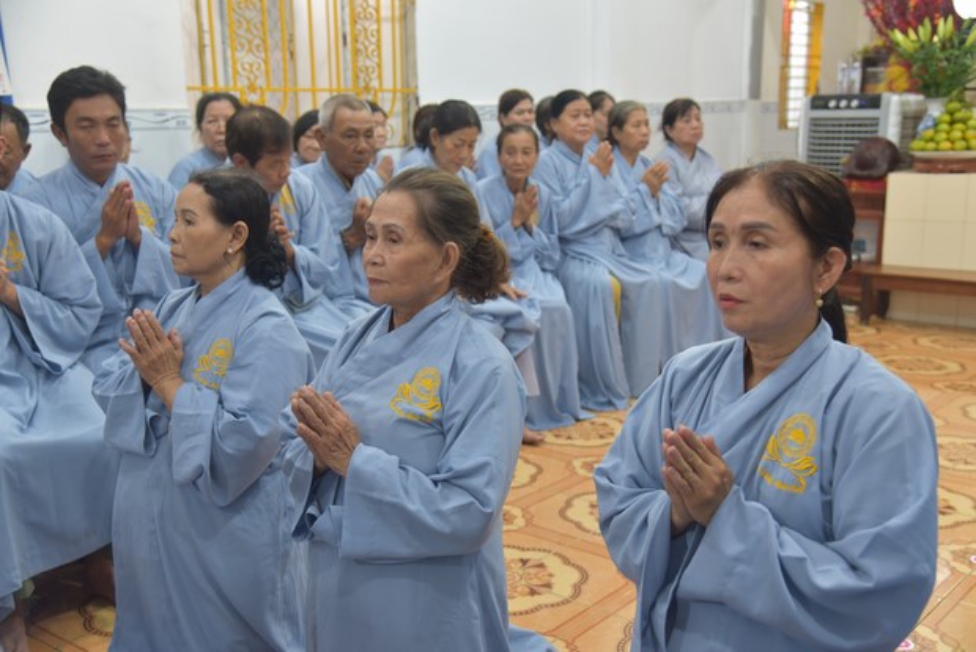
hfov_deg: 48.4
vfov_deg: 33.4
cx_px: 488
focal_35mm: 40
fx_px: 1085
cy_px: 326
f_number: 4
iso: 900
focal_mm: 40
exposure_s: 1/60
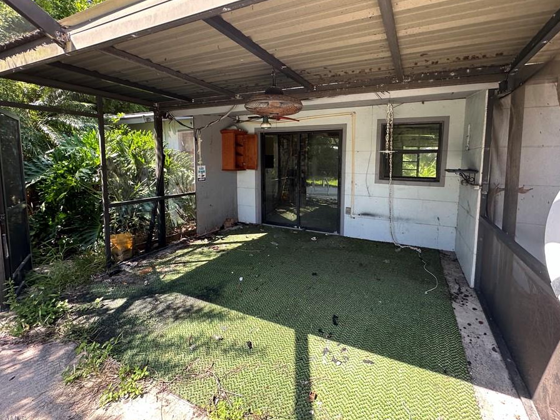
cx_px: 299
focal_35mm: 16
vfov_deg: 77.8
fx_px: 259
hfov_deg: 94.4
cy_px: 184
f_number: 2.2
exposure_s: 1/99
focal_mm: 2.22
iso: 50
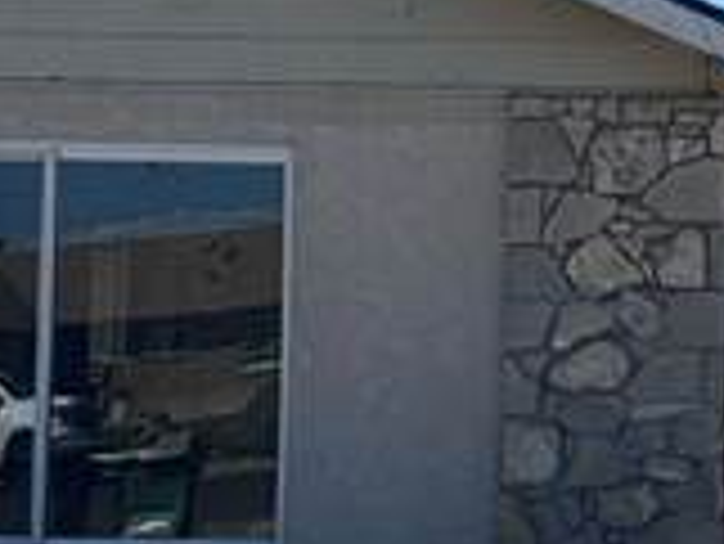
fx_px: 1863
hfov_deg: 21.0
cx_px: 787
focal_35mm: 89
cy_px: 306
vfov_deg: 16.6
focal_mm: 2.22
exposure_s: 1/2083
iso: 40
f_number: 2.2
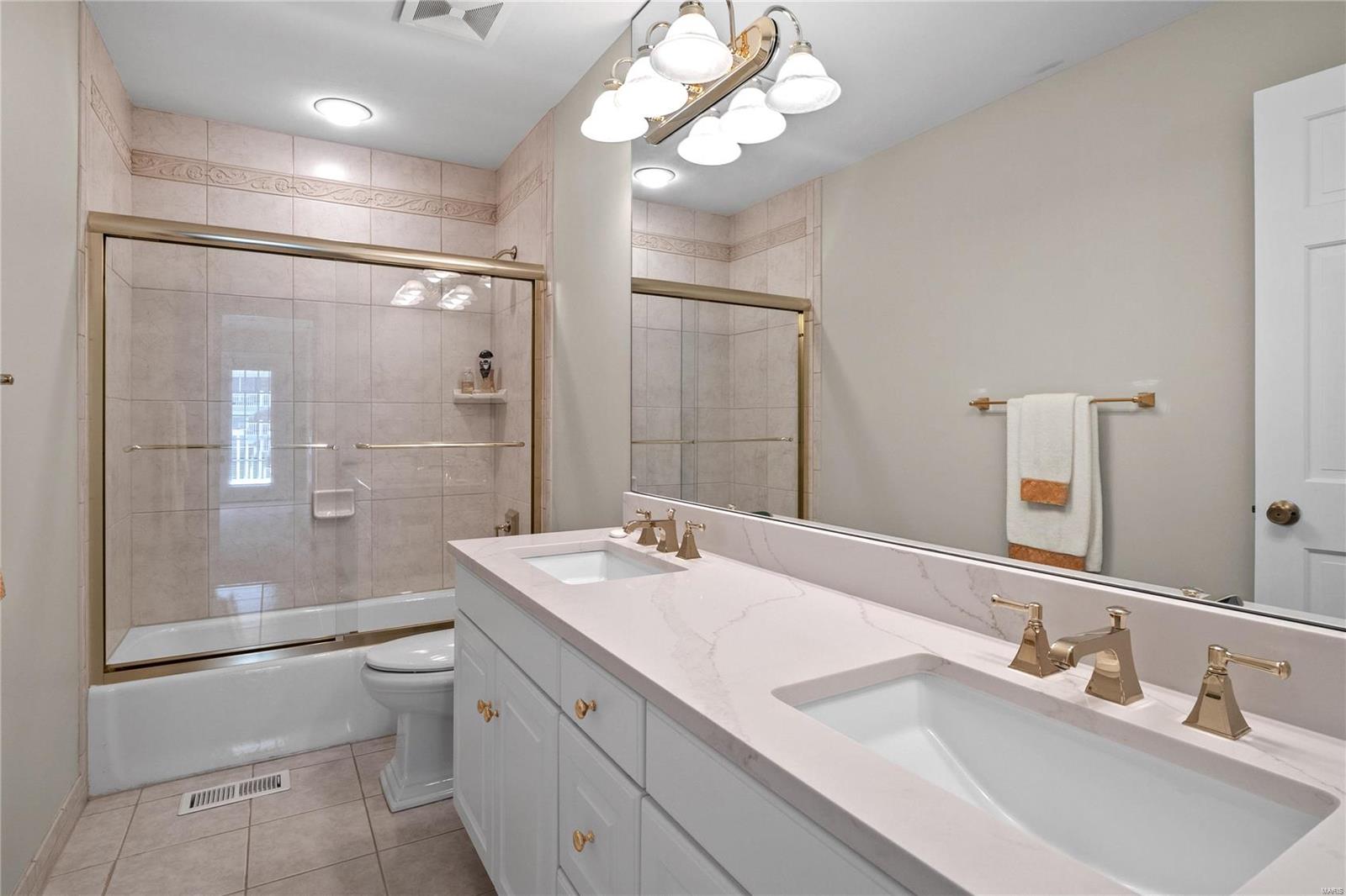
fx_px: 673
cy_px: 448
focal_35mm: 18
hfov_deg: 90.0
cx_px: 673
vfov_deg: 67.4
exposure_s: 1/15
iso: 400
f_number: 6.3
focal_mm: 9
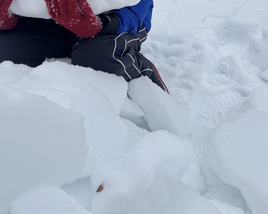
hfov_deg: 35.1
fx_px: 420
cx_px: 92
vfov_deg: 25.5
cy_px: -45
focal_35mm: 53
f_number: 1.78
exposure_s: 1/3802
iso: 80
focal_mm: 6.76
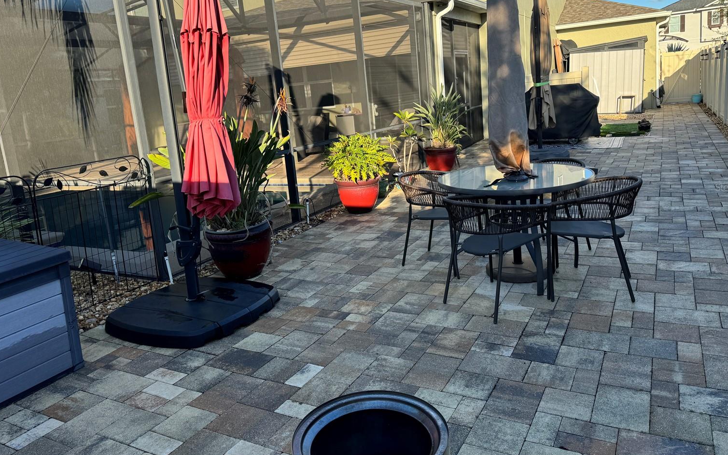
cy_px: 187
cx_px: 375
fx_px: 536
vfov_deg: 45.8
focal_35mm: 27
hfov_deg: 68.4
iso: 80
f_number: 1.78
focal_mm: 6.76
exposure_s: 1/1215
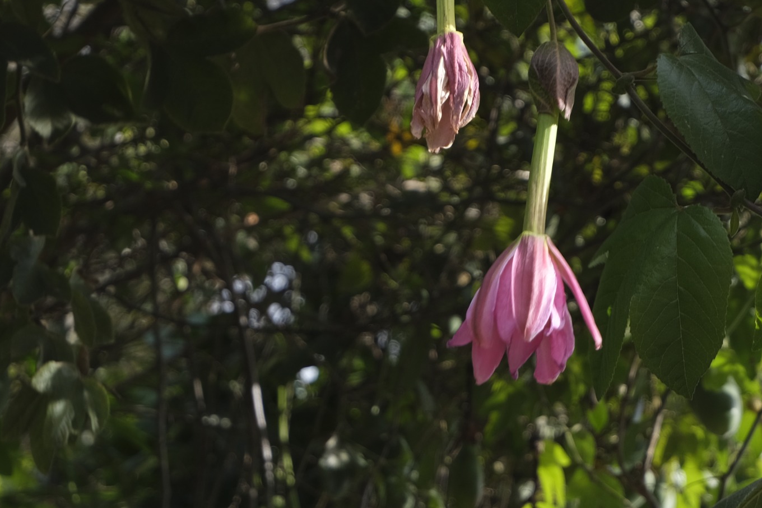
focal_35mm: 128
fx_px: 2709
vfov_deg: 10.7
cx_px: 632
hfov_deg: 15.9
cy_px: 107
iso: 200
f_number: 6.4
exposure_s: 1/180
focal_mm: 45
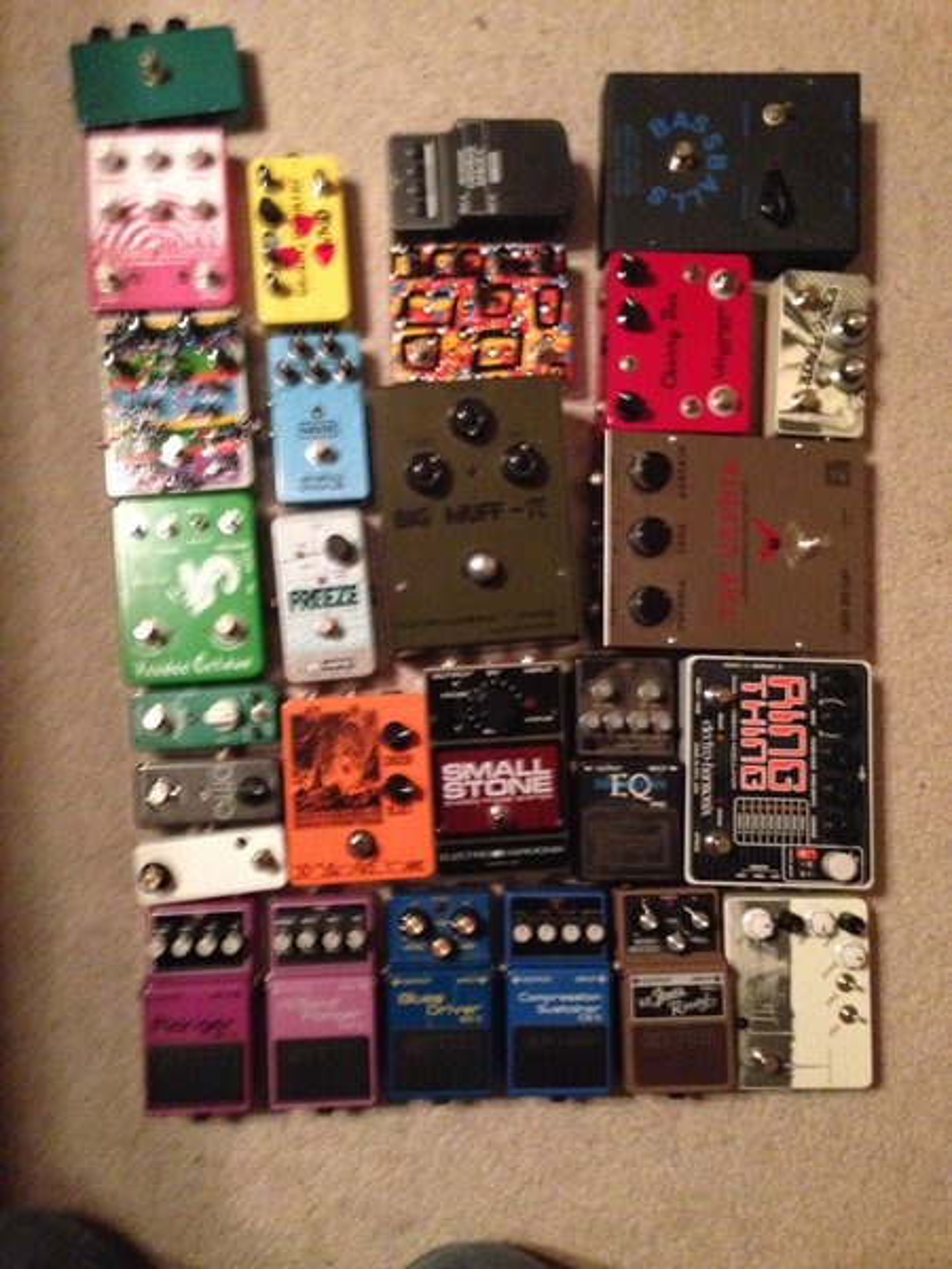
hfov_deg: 42.9
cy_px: 634
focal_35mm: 33
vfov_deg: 55.4
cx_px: 476
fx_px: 1210
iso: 800
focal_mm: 4.12
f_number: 2.4
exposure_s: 1/15
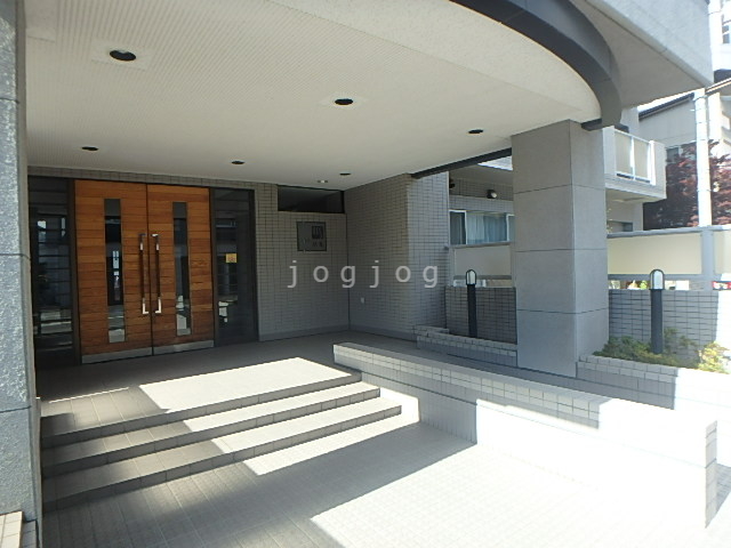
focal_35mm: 21
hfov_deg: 79.0
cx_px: 366
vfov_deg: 63.4
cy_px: 274
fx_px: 443
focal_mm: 3.7
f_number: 3.5
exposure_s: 1/320
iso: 125
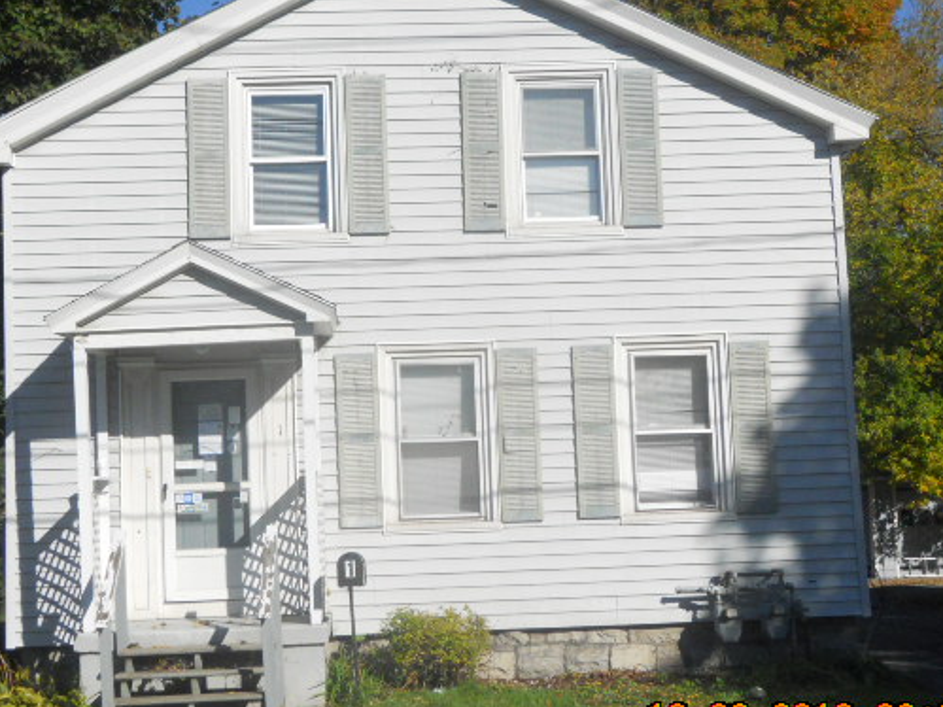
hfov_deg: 32.7
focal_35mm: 59
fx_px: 1607
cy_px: 361
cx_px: 423
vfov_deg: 24.8
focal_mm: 8.3
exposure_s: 1/1500
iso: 400
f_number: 6.8
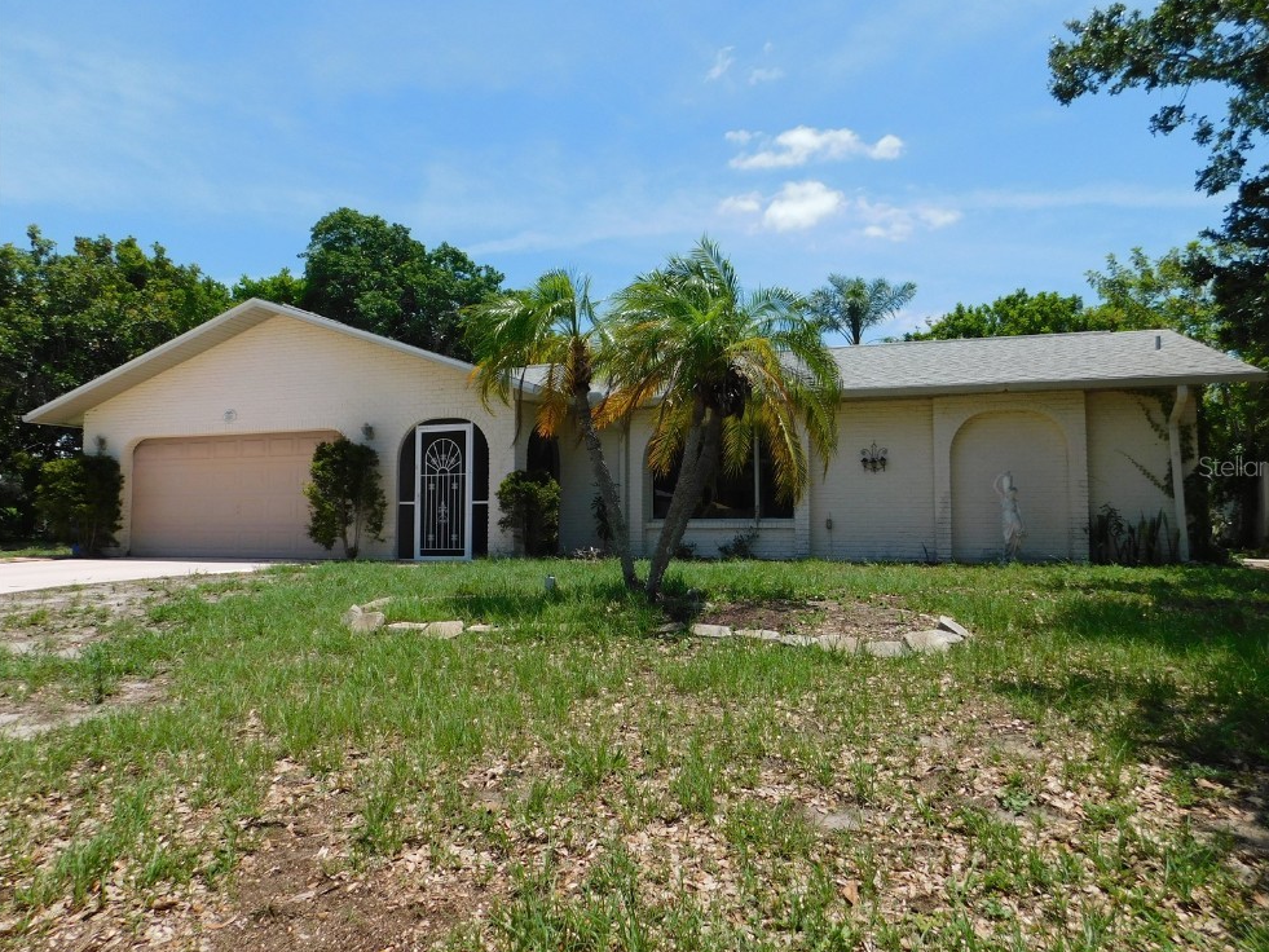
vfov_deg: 56.8
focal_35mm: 24
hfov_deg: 71.6
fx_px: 880
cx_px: 658
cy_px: 466
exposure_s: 1/500
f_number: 6
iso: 125
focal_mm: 4
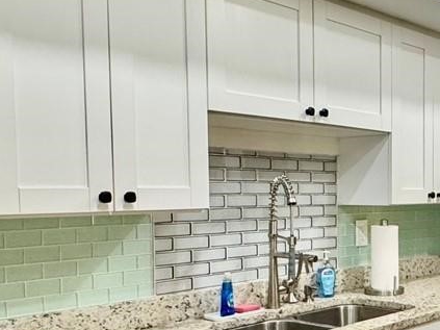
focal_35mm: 53
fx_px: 673
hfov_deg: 32.9
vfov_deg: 27.3
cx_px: 448
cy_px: 229
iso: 250
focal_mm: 2.22
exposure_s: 1/120
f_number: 2.2
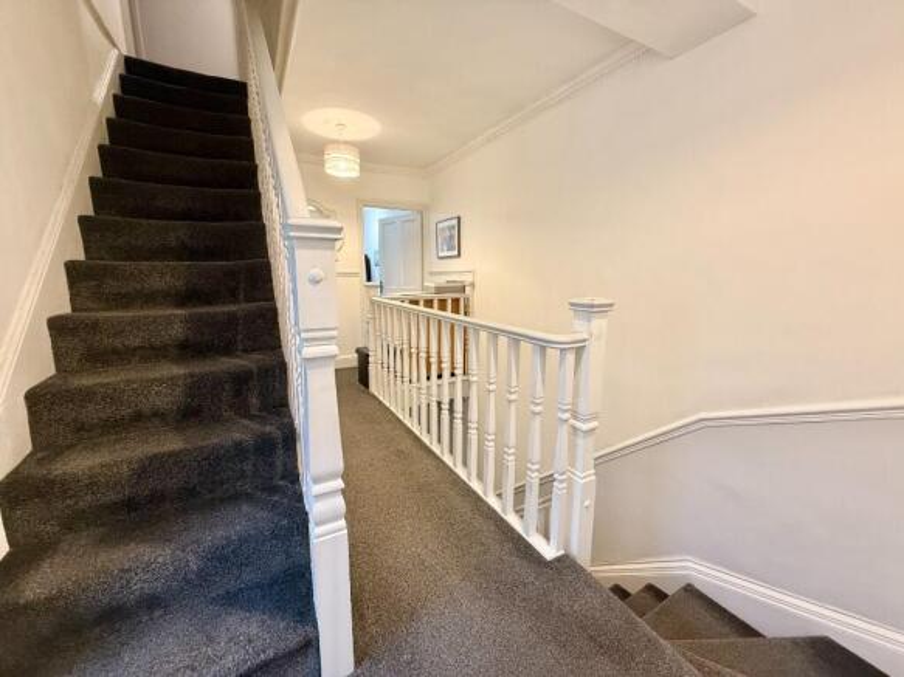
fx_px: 366
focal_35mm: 14
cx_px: 452
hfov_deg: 102.1
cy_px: 338
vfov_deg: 85.7
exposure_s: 1/50
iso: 200
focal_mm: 2.22
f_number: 2.2
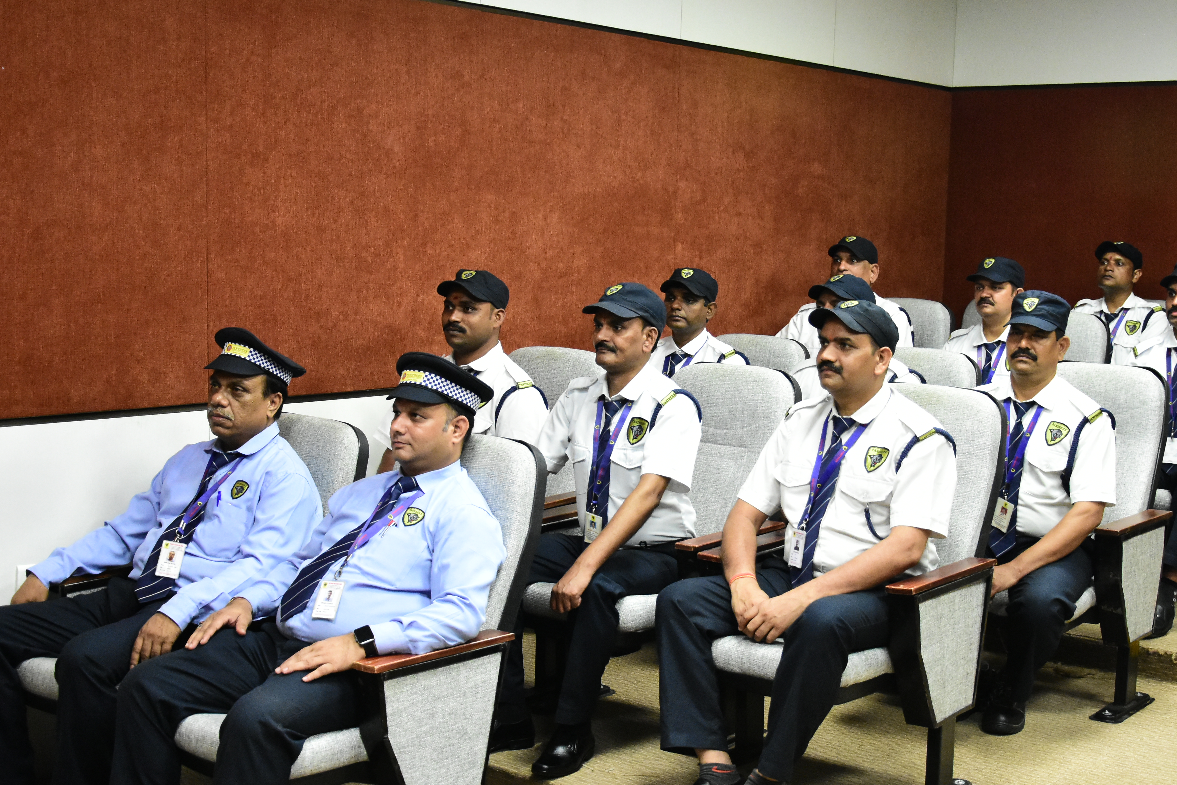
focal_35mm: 48
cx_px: 707
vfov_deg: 28.1
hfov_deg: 40.9
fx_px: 1569
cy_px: 434
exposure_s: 1/100
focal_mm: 26
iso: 4000
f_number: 5
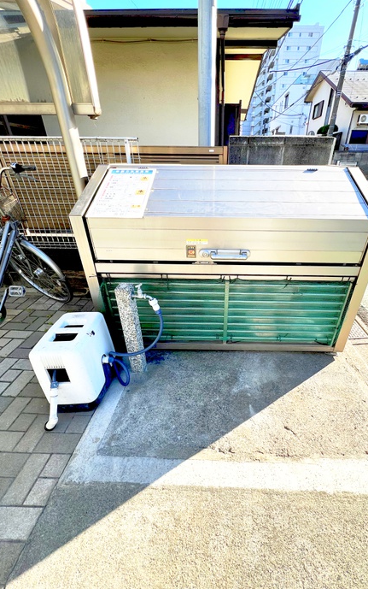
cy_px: 292
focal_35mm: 14
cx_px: 214
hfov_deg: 78.1
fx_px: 225
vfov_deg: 105.3
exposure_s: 1/342
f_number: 1.8
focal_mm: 1.57
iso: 32
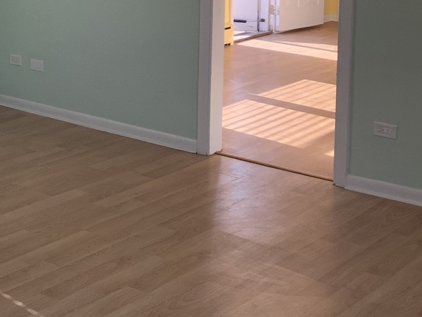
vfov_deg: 19.6
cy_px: 6
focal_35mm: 73
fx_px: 890
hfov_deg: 25.0
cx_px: -32
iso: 25
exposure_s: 1/127
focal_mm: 3.3
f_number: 2.4
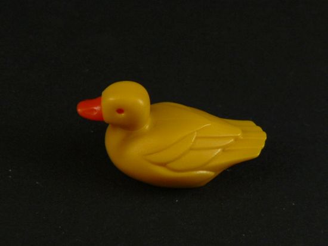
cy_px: 123
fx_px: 616
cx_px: 164
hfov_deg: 29.8
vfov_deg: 22.6
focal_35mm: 65
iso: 160
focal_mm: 7.1
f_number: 4
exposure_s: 1/30
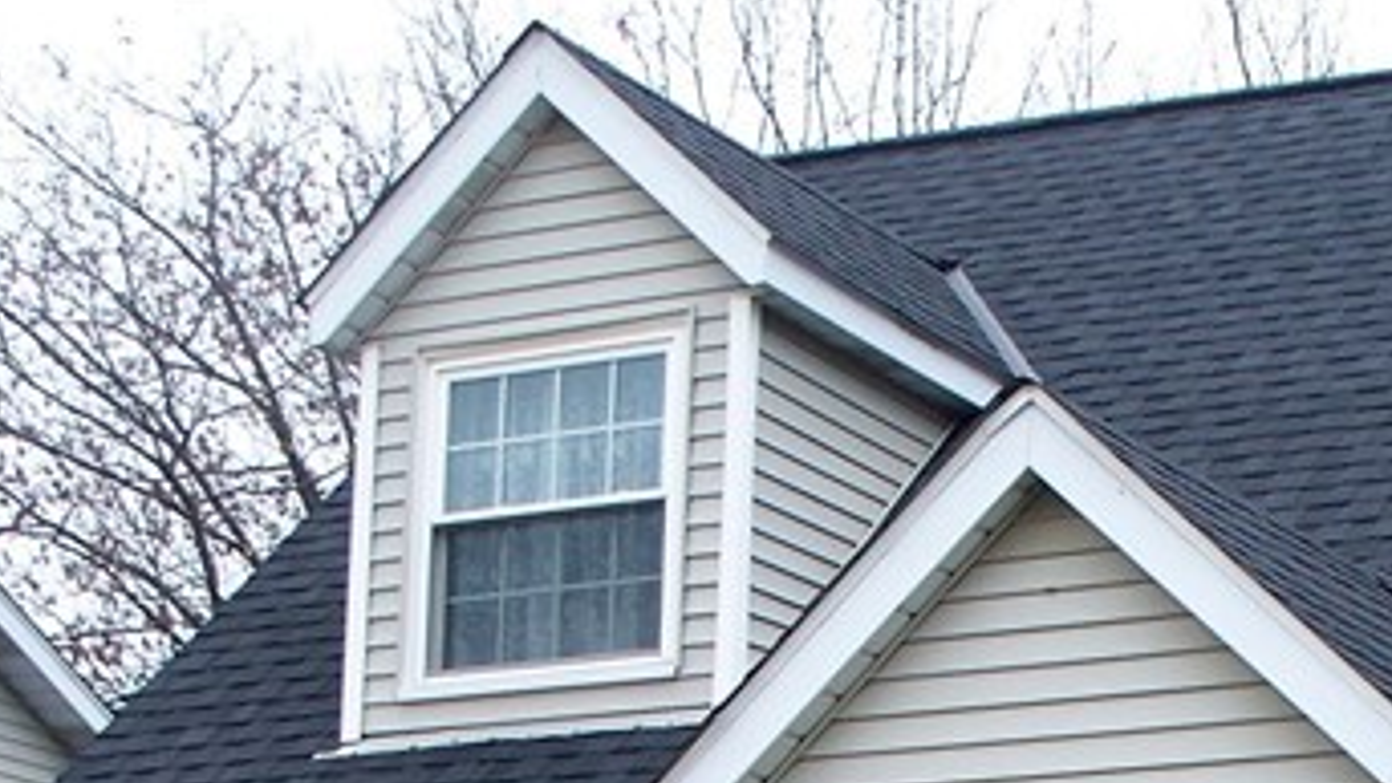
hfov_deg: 18.2
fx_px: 4319
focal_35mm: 117
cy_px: 1343
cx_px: 1084
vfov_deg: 9.9
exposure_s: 1/60
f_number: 2.8
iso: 64
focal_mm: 7.54
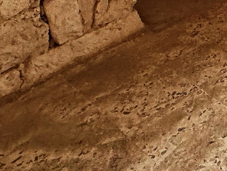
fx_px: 531
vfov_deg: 14.8
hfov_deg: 16.8
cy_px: -175
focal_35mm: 81
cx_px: 473
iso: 64
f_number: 2.2
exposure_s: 1/99
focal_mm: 2.22
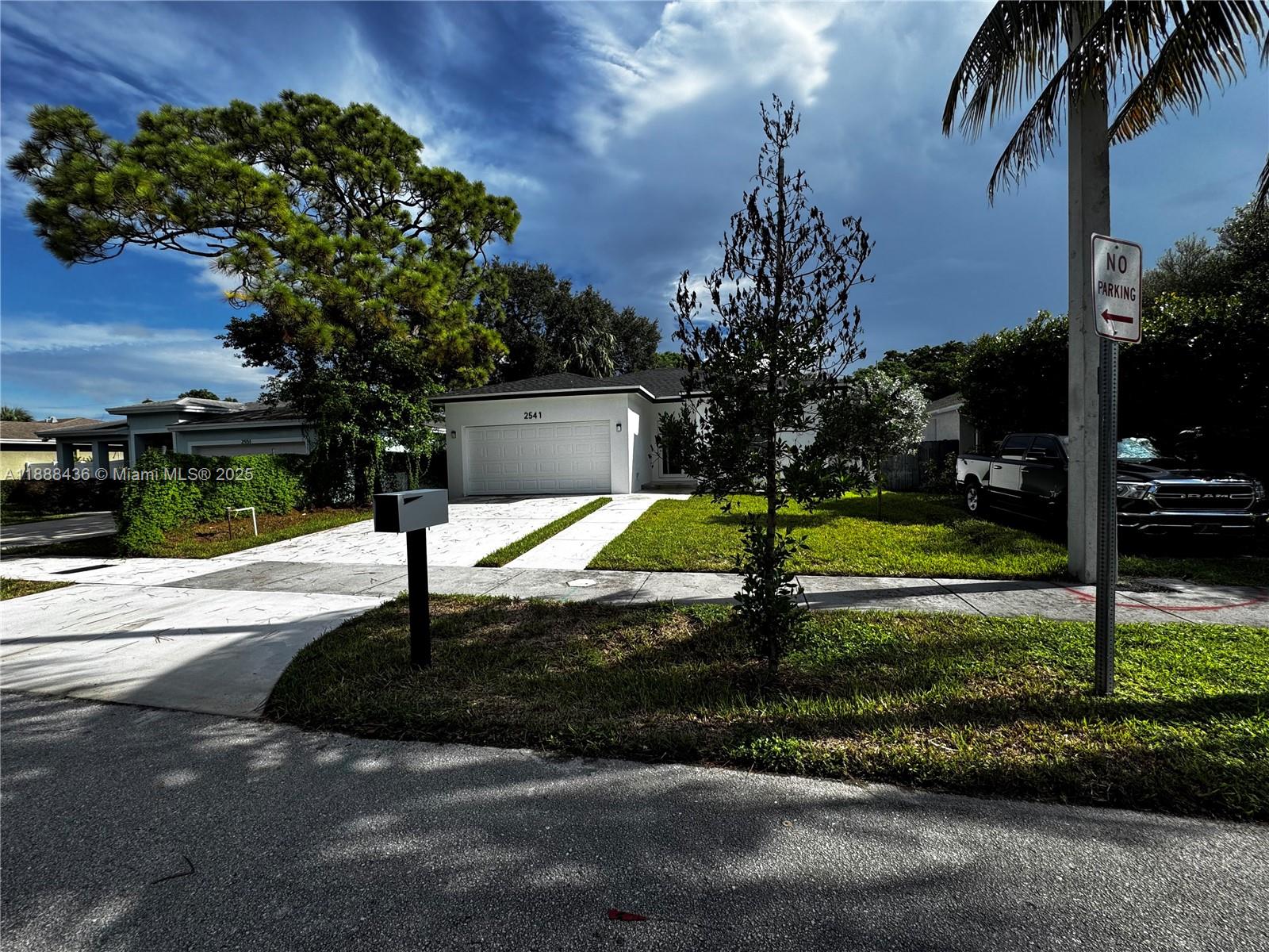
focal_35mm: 14
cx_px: 634
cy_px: 476
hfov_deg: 102.1
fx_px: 513
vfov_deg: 85.7
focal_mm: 2.22
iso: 40
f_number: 2.2
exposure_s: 1/1672
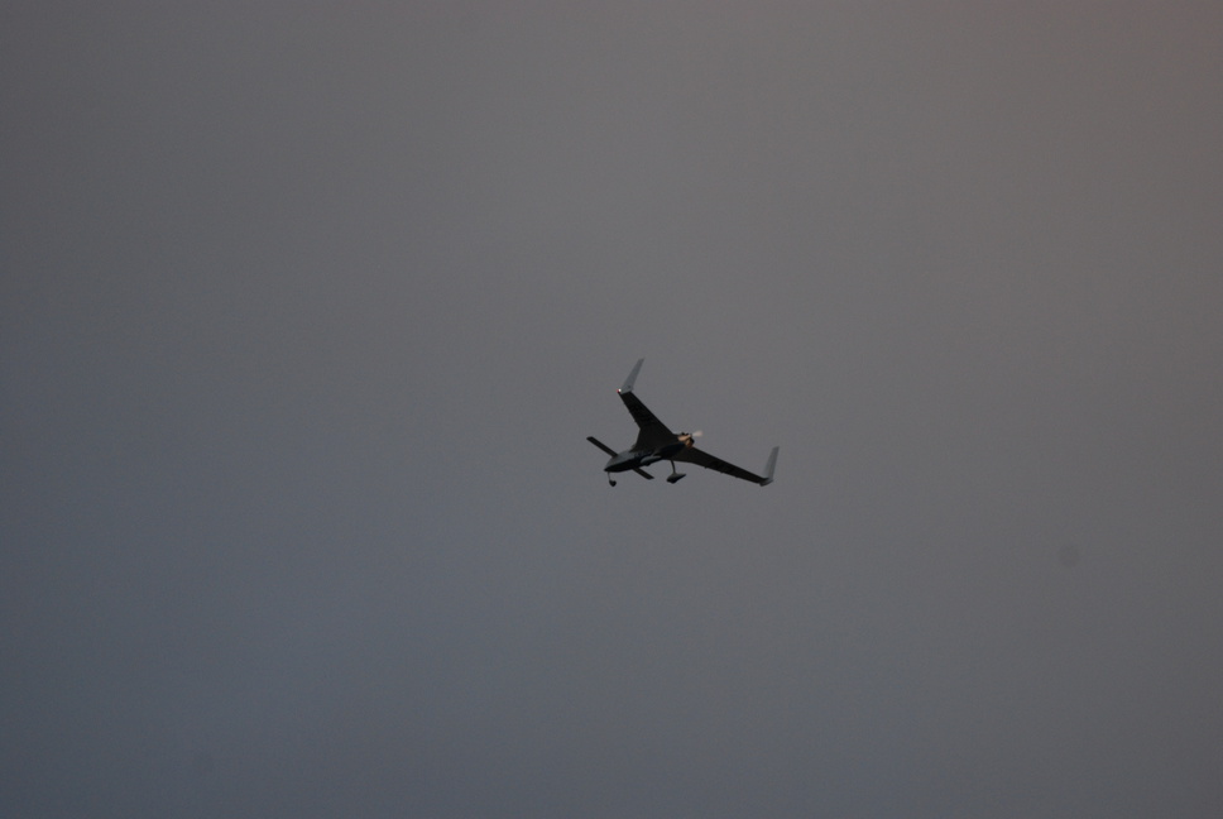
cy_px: 410
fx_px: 15306
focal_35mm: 450
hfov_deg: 4.6
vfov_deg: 3.1
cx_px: 612
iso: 400
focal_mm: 300
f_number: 5.6
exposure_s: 1/400
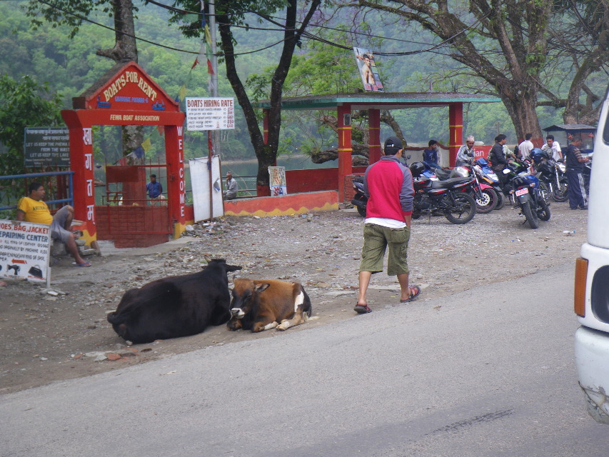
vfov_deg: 28.6
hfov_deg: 37.5
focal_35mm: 51
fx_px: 897
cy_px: 228
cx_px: 304
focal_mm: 9.1
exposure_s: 1/80
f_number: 4.4
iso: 50
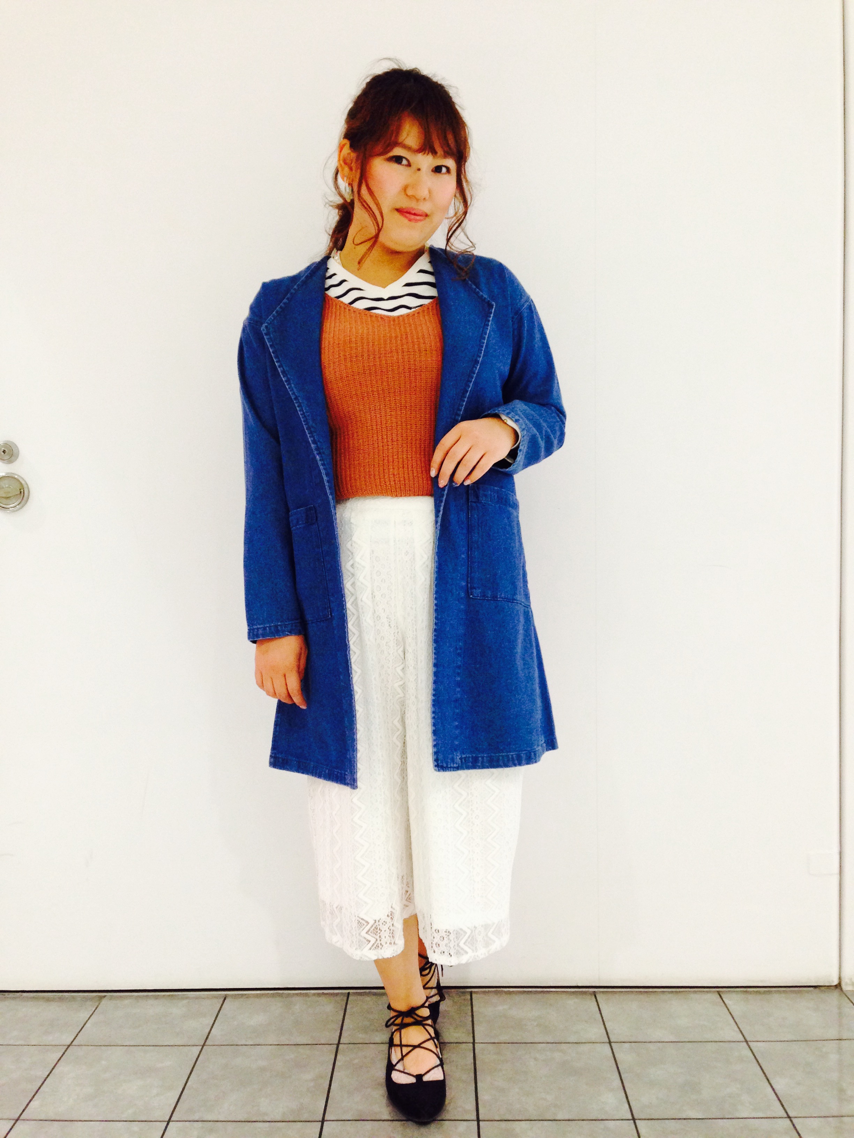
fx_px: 1086
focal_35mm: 33
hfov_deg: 42.9
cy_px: 569
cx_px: 427
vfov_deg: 55.4
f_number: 2.4
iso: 160
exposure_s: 1/20
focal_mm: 4.12
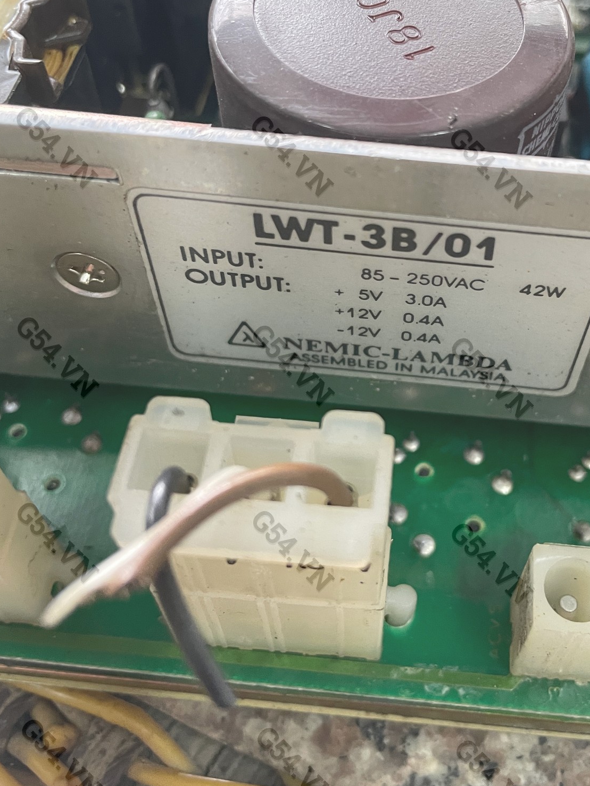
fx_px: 818
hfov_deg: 39.1
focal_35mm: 36
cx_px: 405
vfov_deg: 51.2
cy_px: 345
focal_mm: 4.2
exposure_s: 1/60
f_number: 1.6
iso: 320
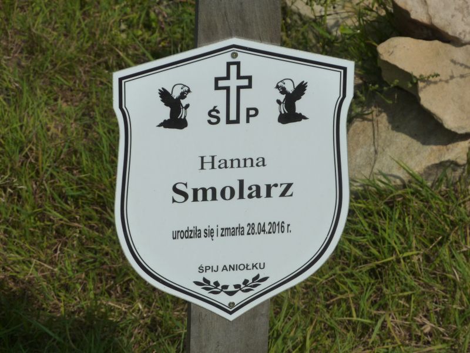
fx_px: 2295
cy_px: 176
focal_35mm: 169
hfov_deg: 11.7
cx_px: 235
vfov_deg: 8.8
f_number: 5.6
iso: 125
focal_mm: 27.8
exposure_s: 1/1000
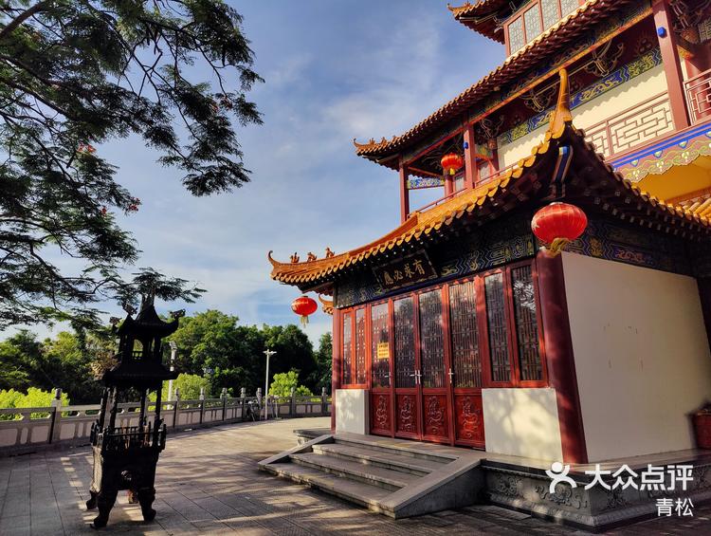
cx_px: 356
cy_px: 268
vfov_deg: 59.0
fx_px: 473
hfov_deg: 73.8
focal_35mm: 23
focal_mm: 6.06
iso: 64
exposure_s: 1/5000
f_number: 1.8
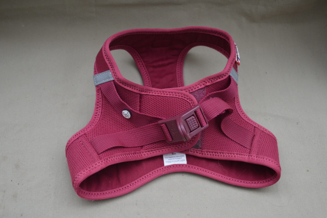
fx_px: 517
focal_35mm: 57
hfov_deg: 35.1
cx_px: 164
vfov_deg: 23.7
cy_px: 109
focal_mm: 38
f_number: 4.8
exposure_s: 1/60
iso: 560
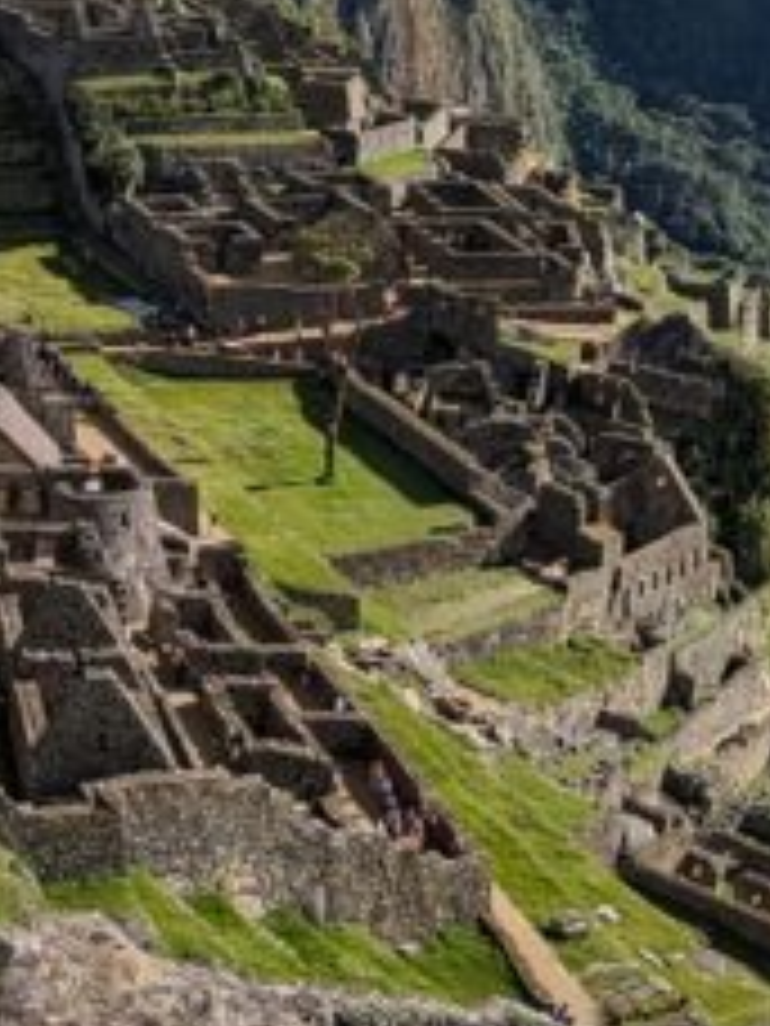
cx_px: -9
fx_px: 2135
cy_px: 130
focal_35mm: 72
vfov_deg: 26.3
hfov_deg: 19.8
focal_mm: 2.35
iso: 53
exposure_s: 1/2732
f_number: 2.2
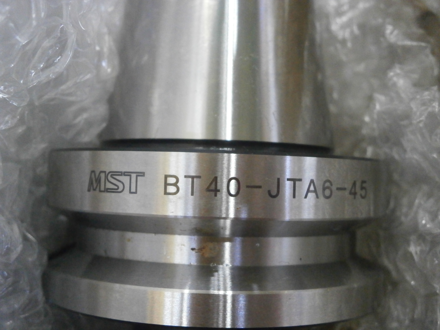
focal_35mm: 47
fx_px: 597
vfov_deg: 30.9
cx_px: 220
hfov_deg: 40.4
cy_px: 165
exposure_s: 1/60
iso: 800
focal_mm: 8.3
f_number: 3.4
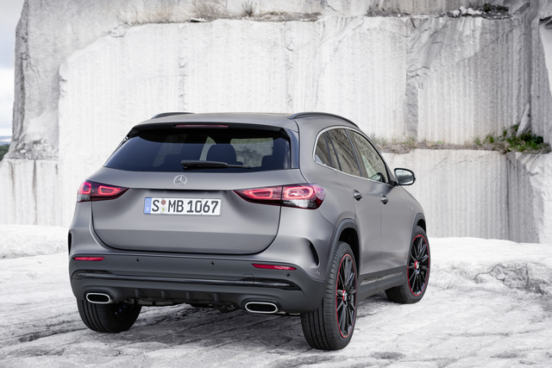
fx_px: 1074
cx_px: 276
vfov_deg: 19.5
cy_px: 184
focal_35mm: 70
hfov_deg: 28.8
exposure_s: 1/100
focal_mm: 70
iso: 100
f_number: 8
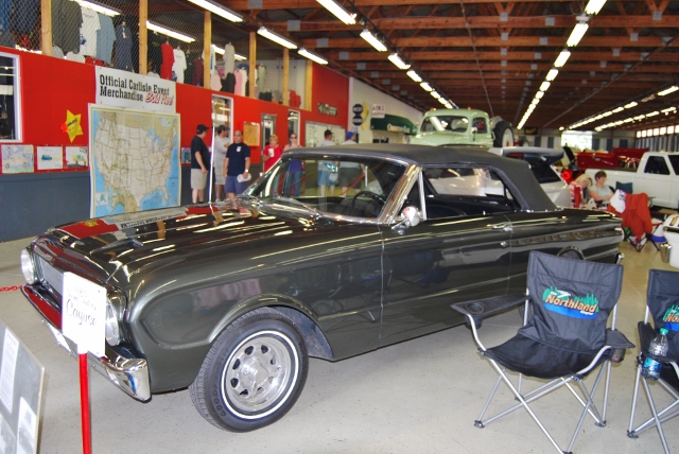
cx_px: 340
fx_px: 566
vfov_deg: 43.7
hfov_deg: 61.9
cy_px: 227
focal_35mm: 30
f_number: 3.8
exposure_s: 1/60
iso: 220
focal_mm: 20
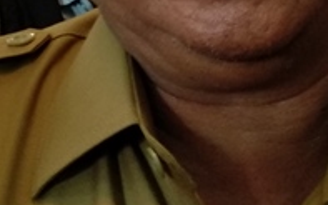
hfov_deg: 18.6
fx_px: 1001
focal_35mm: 112
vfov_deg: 11.6
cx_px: 147
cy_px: 0
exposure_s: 1/20
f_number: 2.2
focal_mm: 3.81
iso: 800
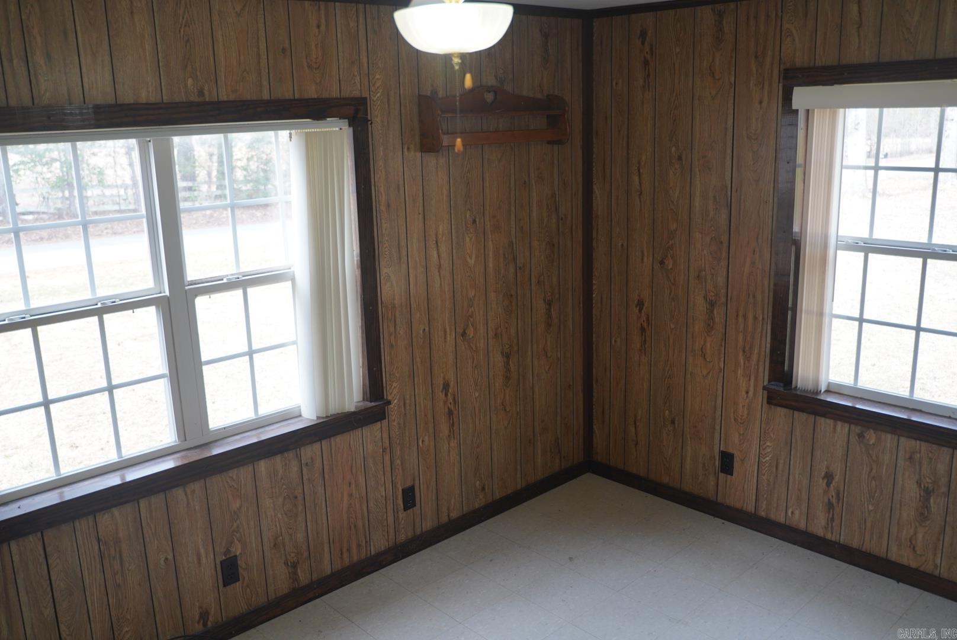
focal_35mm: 31
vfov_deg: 42.4
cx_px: 478
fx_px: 825
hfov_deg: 60.2
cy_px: 320
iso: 800
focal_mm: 31
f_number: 2.8
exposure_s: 1/500
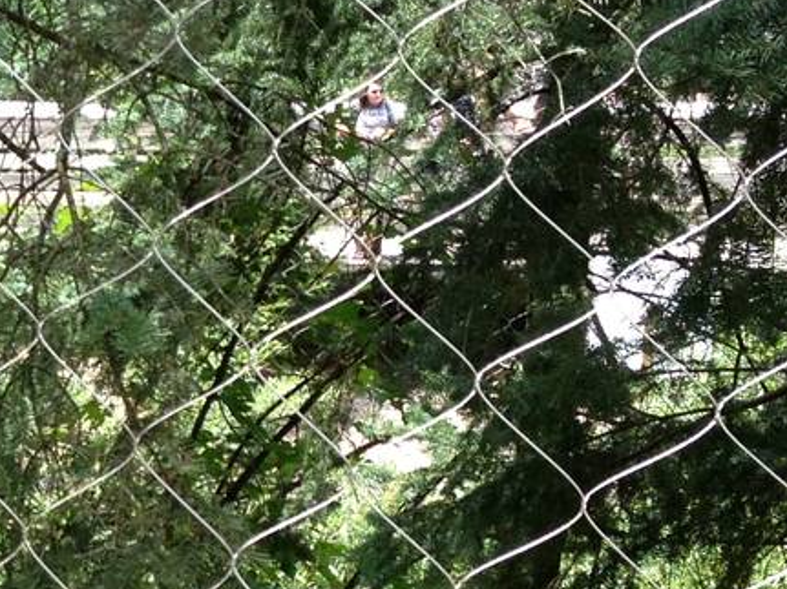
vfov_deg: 11.4
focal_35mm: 130
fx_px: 2955
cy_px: 414
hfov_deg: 14.5
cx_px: -276
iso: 64
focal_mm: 4.28
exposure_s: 1/480
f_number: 2.4
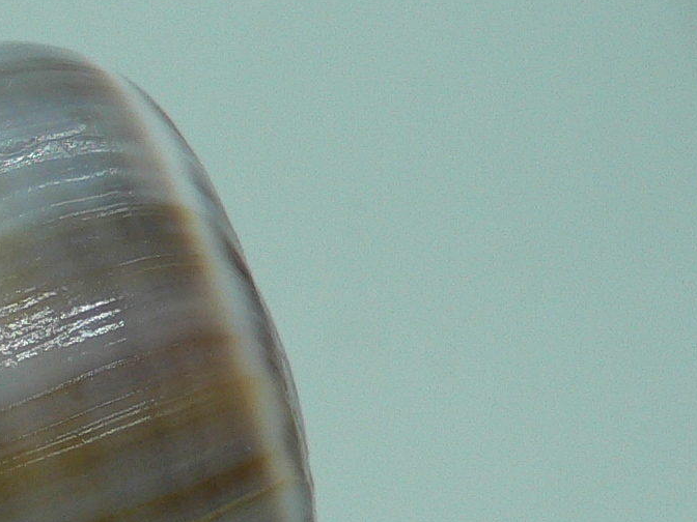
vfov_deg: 13.7
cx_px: -320
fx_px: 2114
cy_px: 637
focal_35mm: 105
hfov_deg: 17.1
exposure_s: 1/60
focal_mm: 4.6
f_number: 2.8
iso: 80
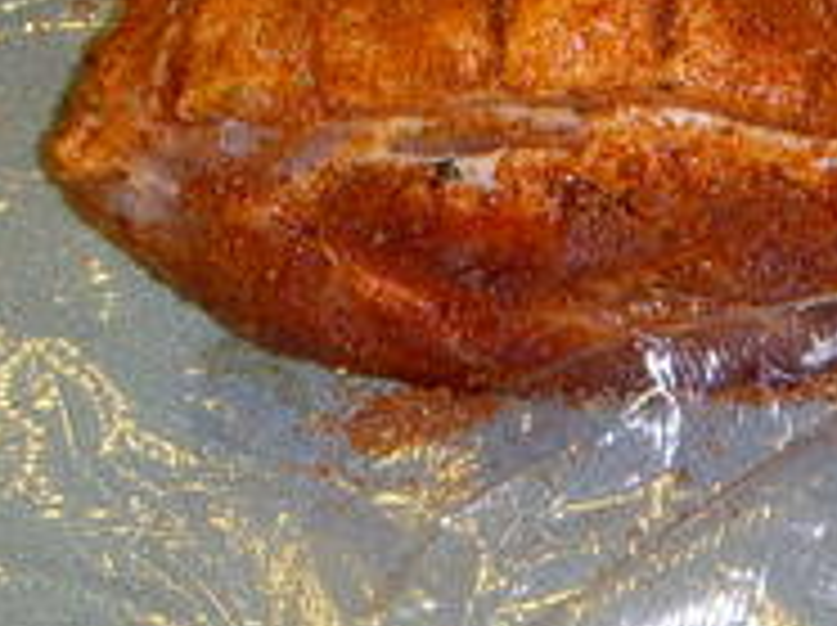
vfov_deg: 7.9
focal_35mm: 184
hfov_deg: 10.7
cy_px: 885
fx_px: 4443
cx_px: 792
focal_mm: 6.3
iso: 100
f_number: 3.3
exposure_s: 1/30
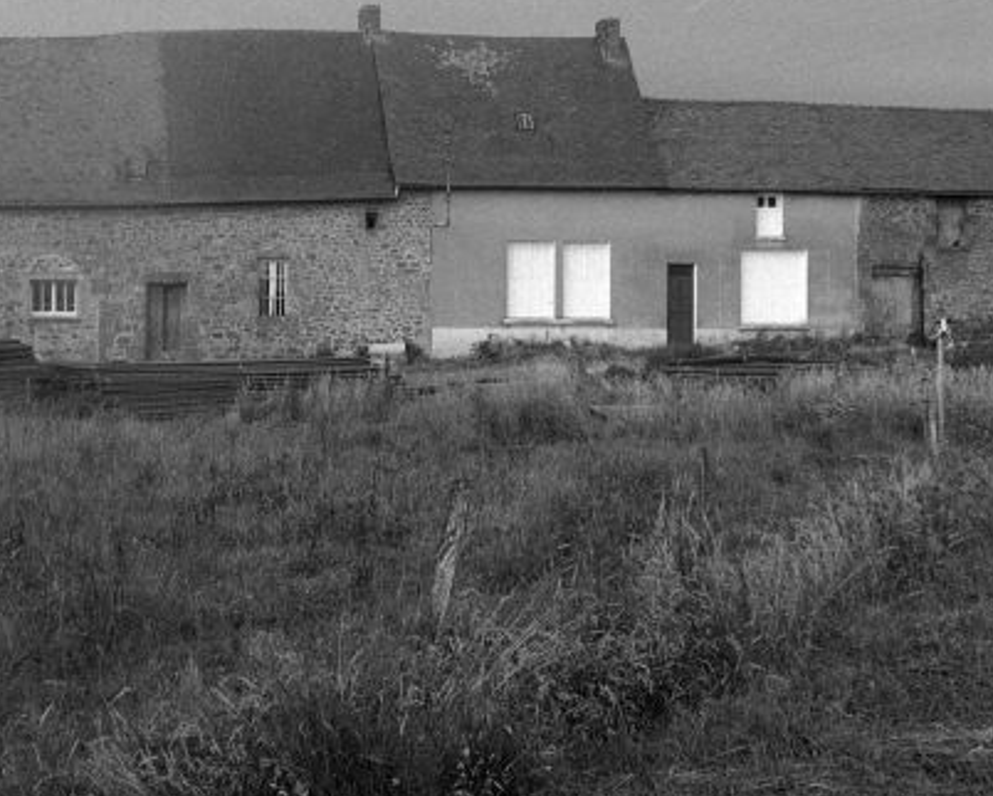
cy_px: 336
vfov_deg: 9.6
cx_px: 395
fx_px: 4734
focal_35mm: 161
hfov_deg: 12.0
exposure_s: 1/60
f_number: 9
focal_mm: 60
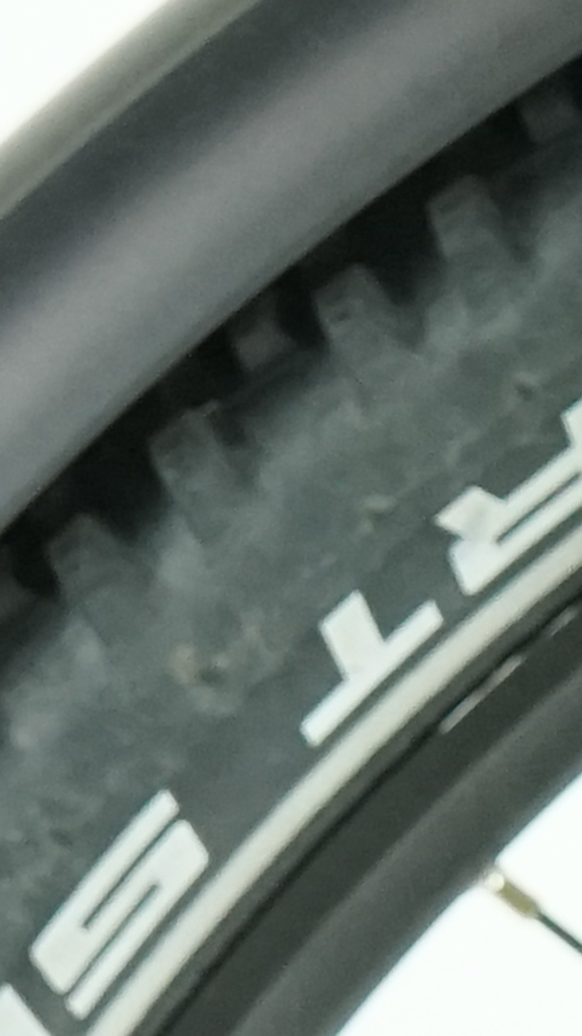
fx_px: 9167
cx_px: 1364
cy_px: 111
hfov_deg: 3.6
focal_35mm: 334
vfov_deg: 6.5
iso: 2500
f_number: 5
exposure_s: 1/200
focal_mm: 41
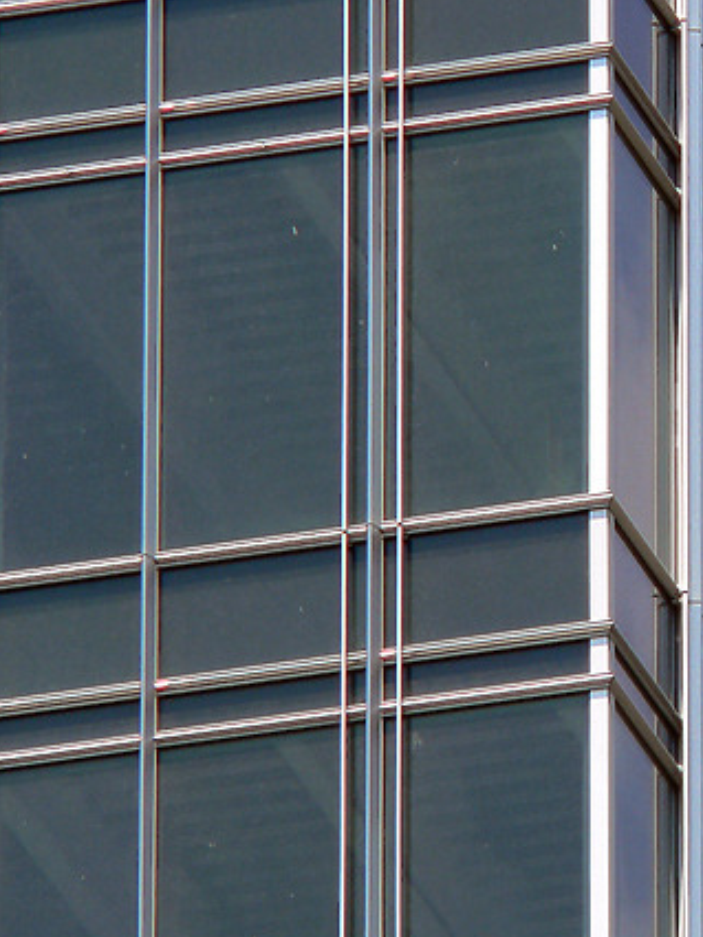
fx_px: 24764
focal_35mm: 915
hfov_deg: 1.6
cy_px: 375
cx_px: 618
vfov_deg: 2.2
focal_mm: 72
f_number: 4.6
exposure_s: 1/500
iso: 80
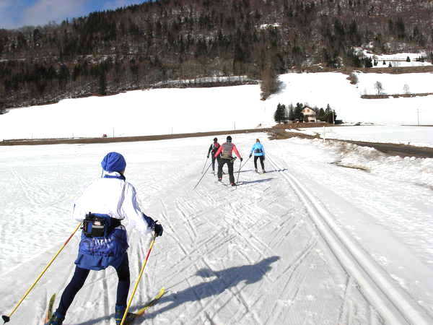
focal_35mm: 38
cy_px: 162
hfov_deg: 49.0
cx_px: 216
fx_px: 475
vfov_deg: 37.7
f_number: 4.9
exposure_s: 1/2048
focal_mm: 6.3
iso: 79
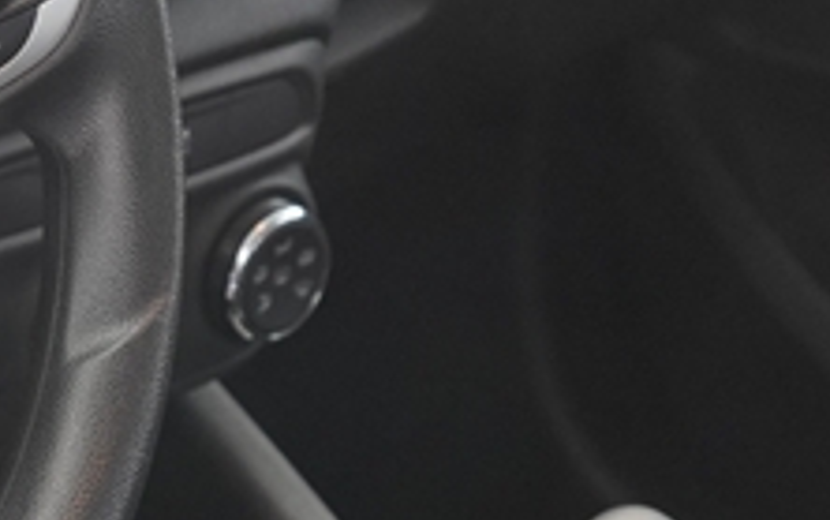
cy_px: 144
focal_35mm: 226
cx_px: -292
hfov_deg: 9.1
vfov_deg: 5.8
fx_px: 5115
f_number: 4
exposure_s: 1/60
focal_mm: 32
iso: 800
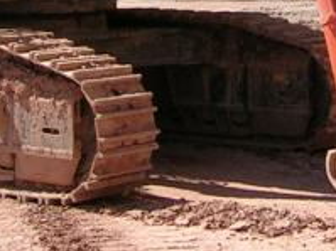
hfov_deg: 13.9
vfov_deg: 10.2
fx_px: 1368
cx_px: 257
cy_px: -104
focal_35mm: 141
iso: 50
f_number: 4.8
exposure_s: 1/347
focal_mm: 5.4
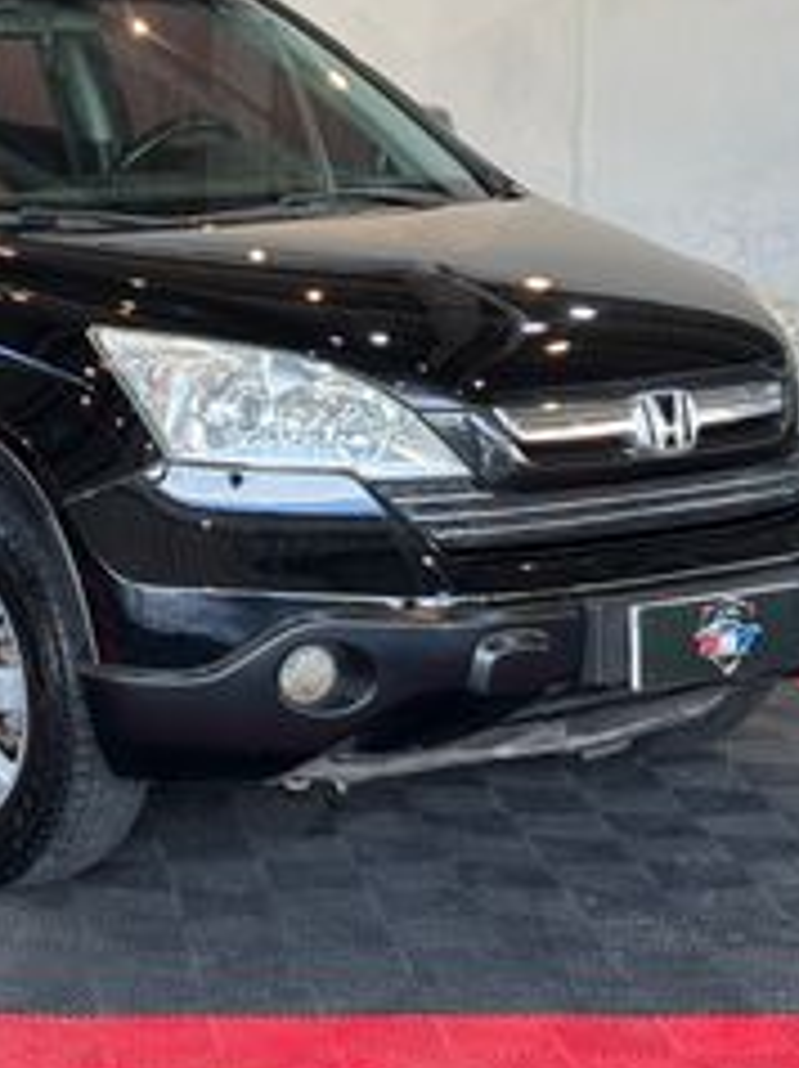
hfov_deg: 14.0
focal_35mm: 103
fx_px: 3176
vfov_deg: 19.0
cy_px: 310
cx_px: -103
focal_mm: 5.96
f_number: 1.6
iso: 25
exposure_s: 1/120
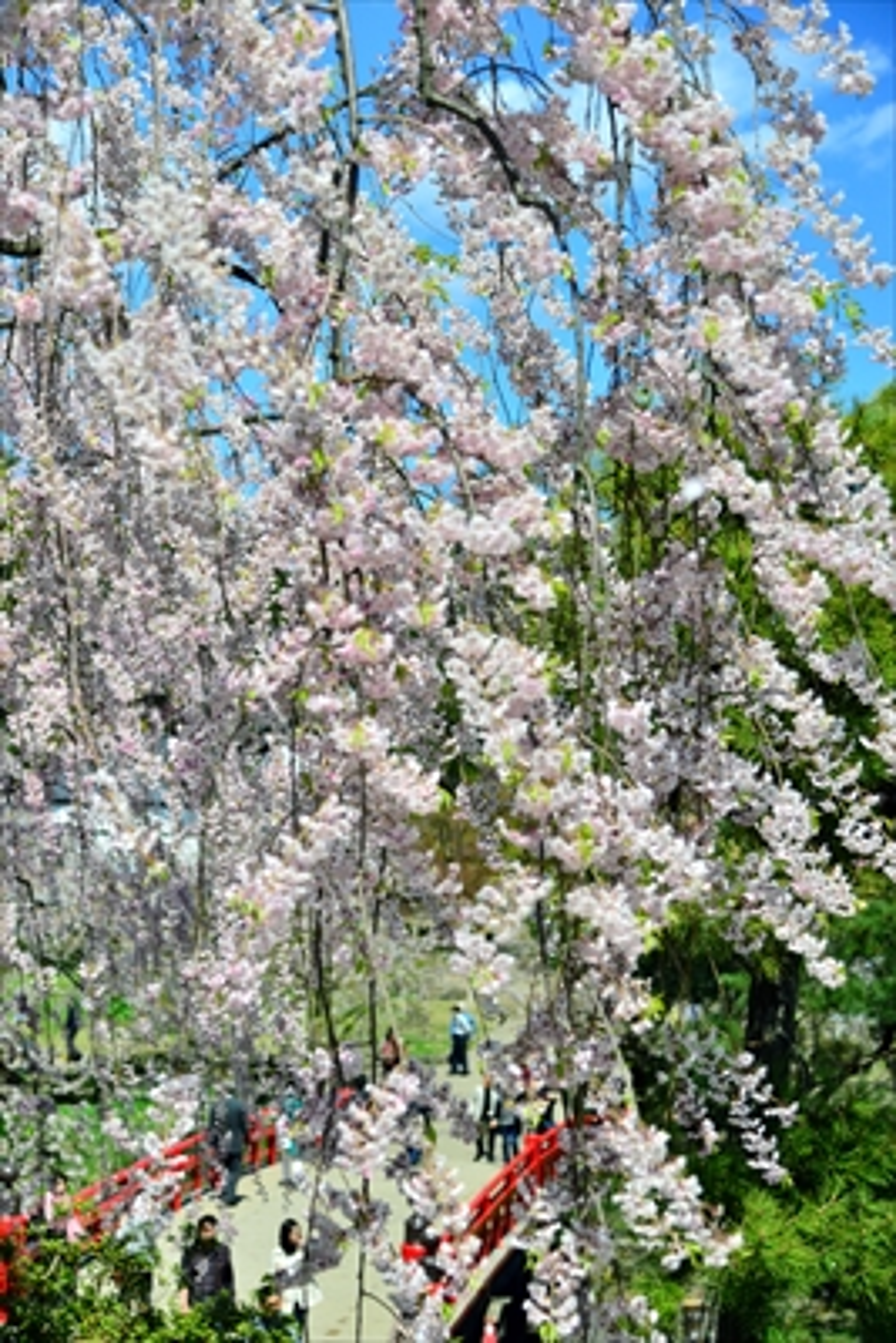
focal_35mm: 55
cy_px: 672
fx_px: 2051
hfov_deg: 24.6
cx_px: 448
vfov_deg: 36.2
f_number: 4
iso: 400
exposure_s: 1/6400
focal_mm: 55
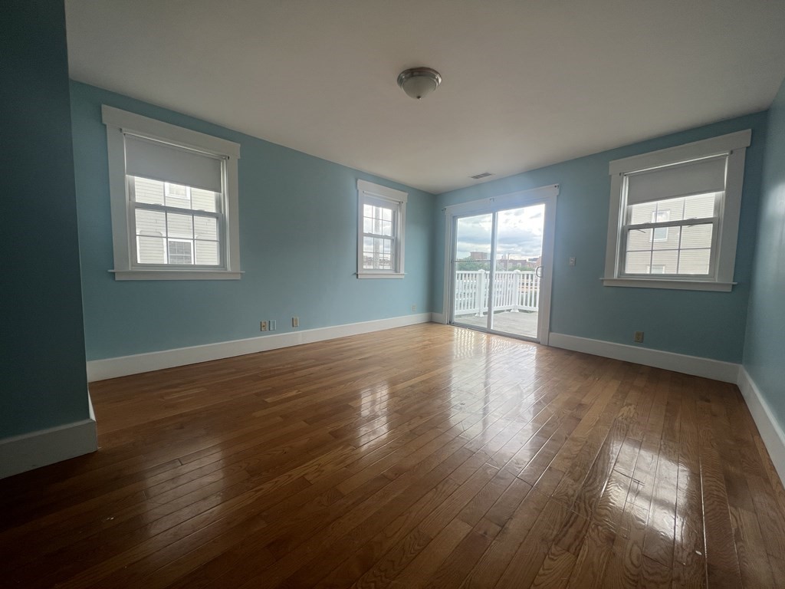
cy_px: 294
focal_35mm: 13
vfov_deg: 89.9
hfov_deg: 106.2
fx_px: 295
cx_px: 392
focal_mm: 1.57
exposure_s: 1/193
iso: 32
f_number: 1.8
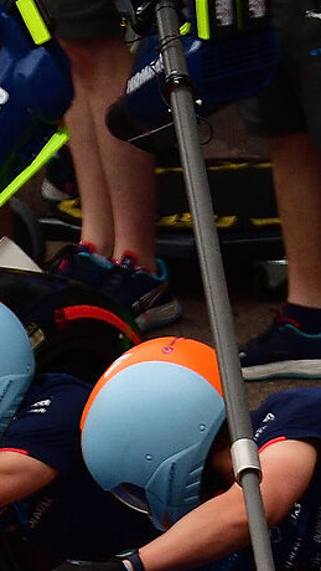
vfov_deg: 1.4
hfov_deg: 0.8
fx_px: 22893
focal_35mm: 1514
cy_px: 711
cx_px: 11
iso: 400
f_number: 6.3
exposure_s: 1/800
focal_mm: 185
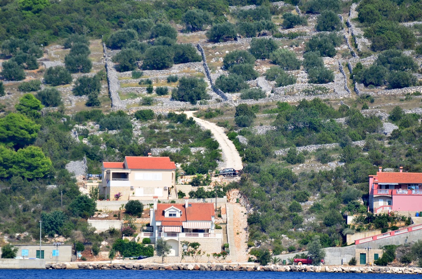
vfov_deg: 3.0
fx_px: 5262
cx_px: 211
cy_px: 140
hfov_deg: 4.6
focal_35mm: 450
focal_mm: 300
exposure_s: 1/400
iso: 100
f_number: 5.6
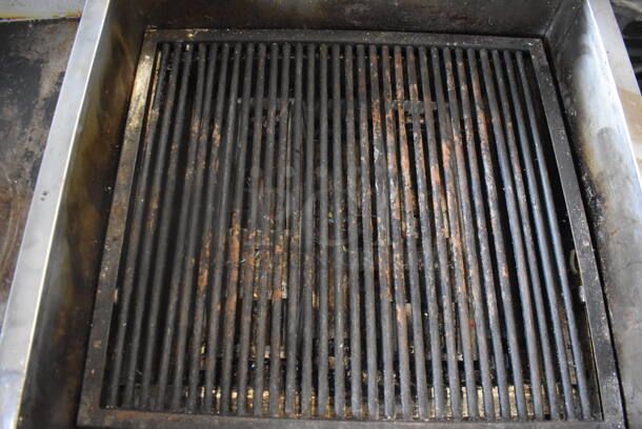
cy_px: 214
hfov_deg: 67.3
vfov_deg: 48.0
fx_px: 482
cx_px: 321
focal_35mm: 27
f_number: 3.5
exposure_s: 1/125
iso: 5000
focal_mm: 18
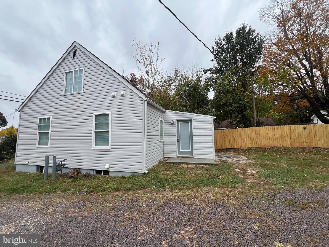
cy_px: 124
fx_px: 124
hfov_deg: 106.2
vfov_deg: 89.9
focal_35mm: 13
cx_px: 164
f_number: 1.8
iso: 32
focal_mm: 1.57
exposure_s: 1/463
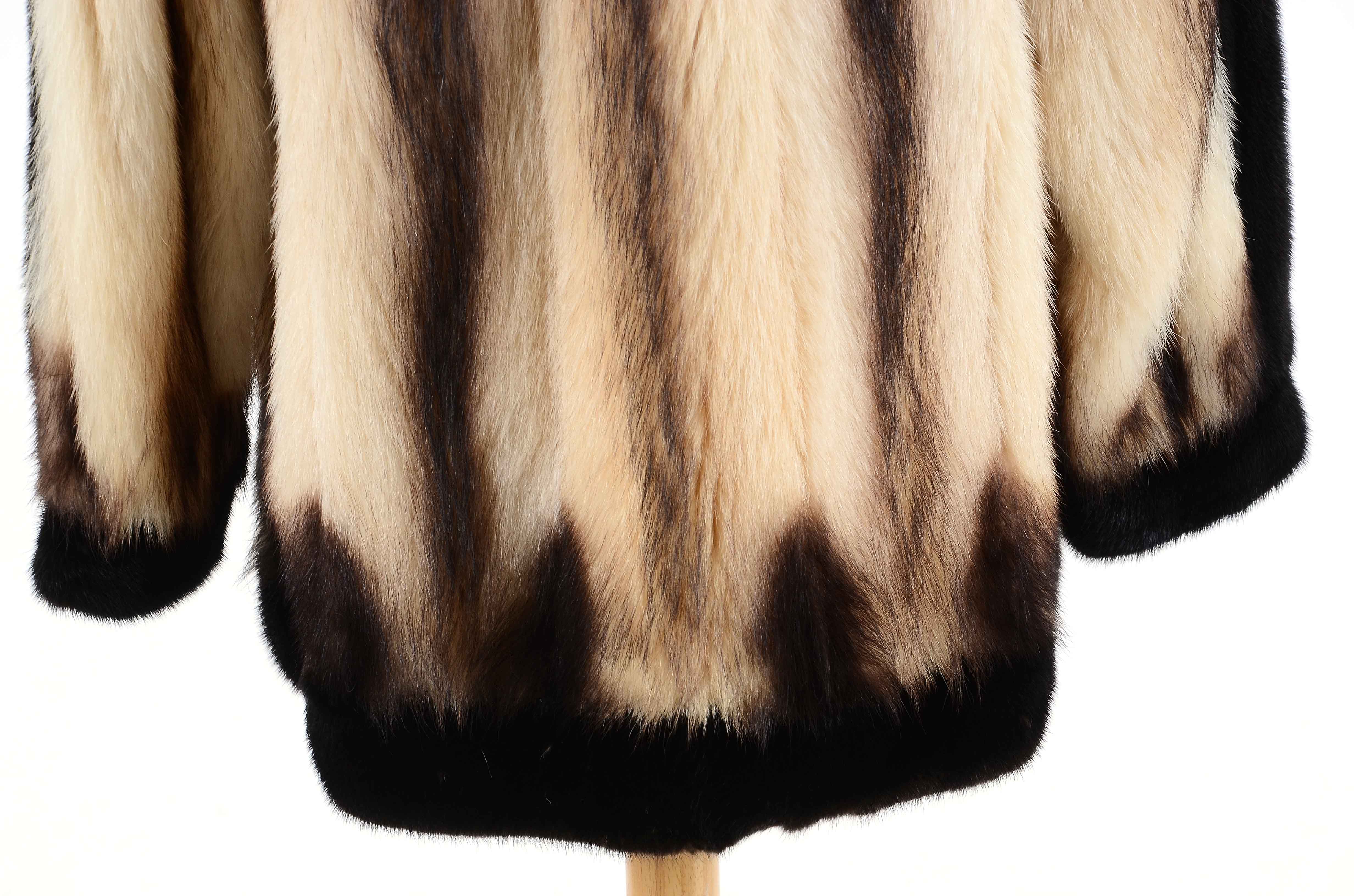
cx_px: 677
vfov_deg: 12.1
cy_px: 448
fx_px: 4222
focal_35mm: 112
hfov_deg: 18.2
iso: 160
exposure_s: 1/80
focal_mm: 75
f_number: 8
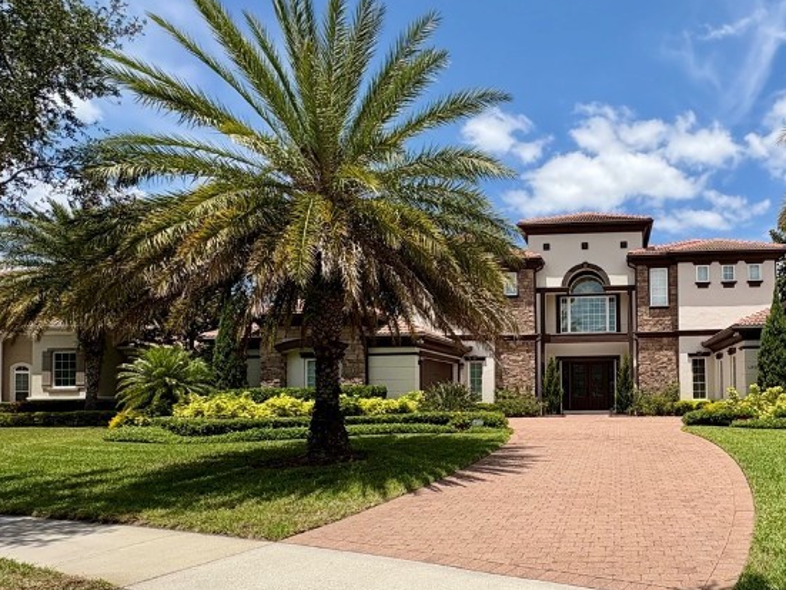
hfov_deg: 63.8
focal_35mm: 26
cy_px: 378
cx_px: 578
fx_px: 591
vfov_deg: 52.4
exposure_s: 1/2273
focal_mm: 2.22
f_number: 2.2
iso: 50
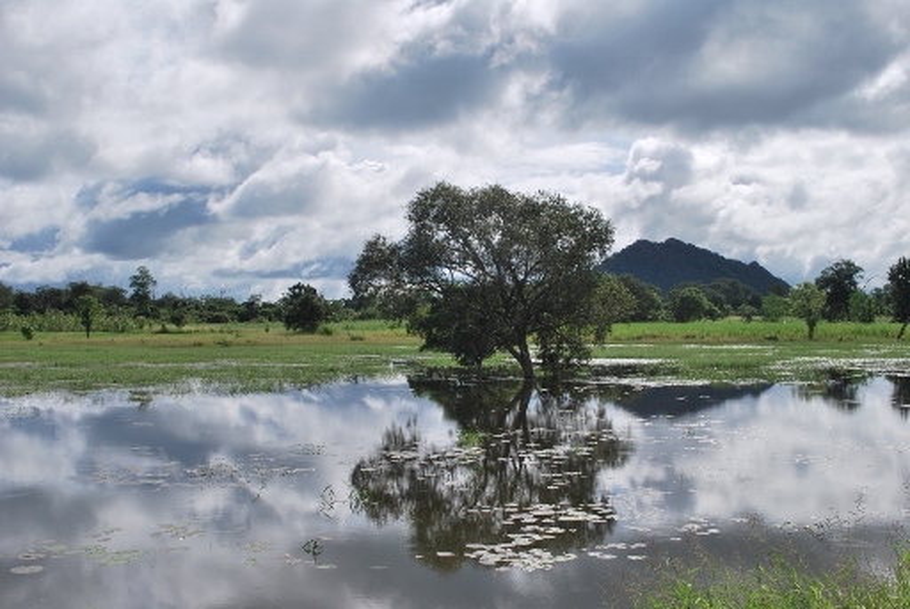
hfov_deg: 46.3
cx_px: 455
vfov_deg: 32.0
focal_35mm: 42
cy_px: 304
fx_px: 1063
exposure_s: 1/400
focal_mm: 28
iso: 100
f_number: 10
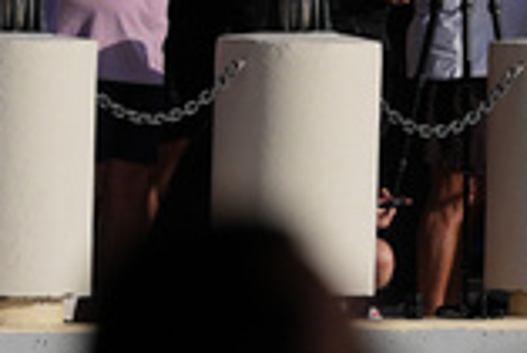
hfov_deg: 1.6
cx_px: 1057
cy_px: -40
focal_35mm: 1303
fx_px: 19092
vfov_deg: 1.1
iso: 250
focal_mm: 200
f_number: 3.2
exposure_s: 1/16000
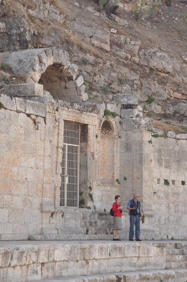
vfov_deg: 16.6
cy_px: 136
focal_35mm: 124
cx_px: 76
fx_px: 967
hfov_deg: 11.0
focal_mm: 65
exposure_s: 1/400
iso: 200
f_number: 5
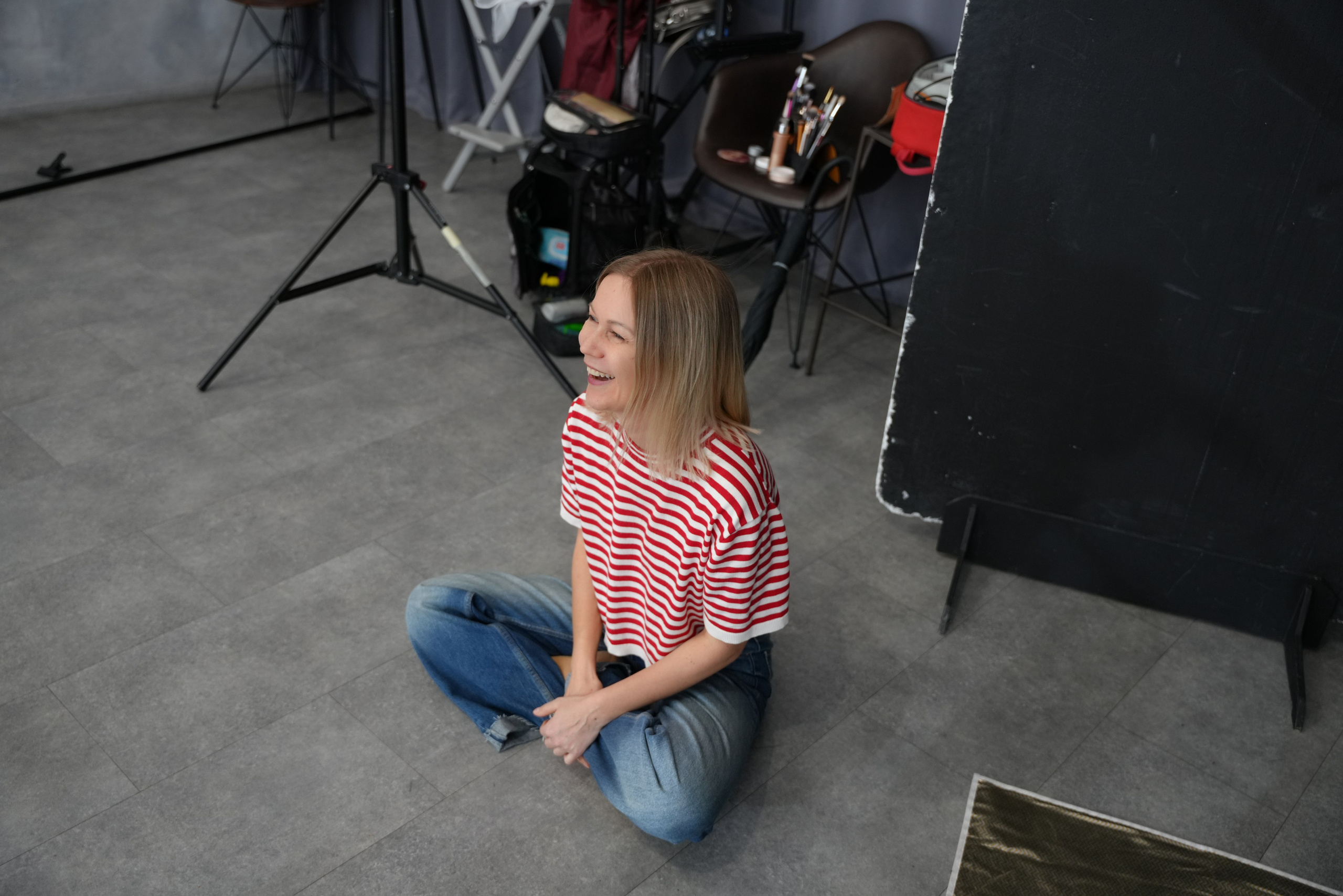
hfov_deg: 56.6
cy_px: 448
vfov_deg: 39.5
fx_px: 1246
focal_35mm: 33
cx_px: 672
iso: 800
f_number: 2.8
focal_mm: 33.4
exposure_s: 1/80
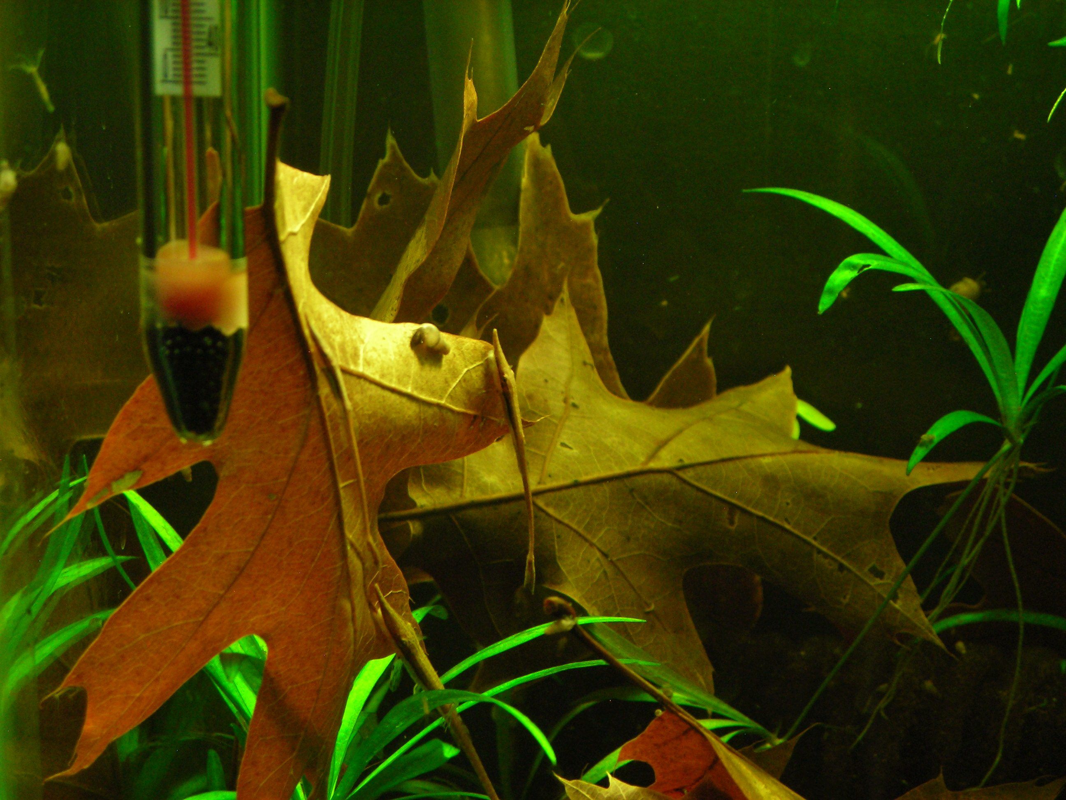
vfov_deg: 19.1
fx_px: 2371
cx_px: 533
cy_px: 400
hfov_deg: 25.3
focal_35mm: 77
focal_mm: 12.7
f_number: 4.2
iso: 200
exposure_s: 1/3.7
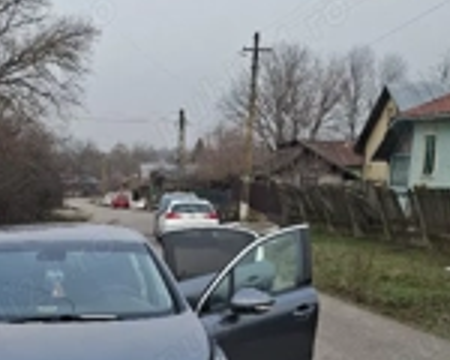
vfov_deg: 24.5
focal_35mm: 60
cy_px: 339
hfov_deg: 30.5
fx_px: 799
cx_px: 78
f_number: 1.8
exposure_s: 1/244
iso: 50
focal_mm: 5.54
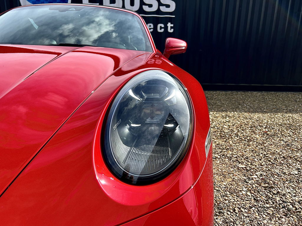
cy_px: 113
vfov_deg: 53.1
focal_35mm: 26
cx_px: 151
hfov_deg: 67.3
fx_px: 227
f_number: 1.5
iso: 50
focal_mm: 5.7
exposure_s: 1/2353
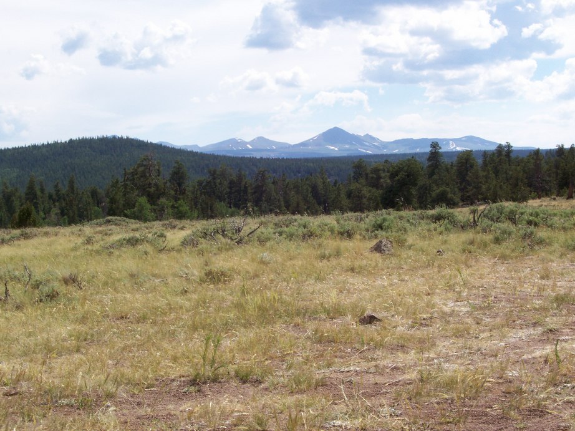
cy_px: 216
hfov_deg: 29.8
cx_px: 288
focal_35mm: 65
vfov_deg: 22.6
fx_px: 1079
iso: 80
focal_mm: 10.8
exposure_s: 1/359
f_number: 6.8
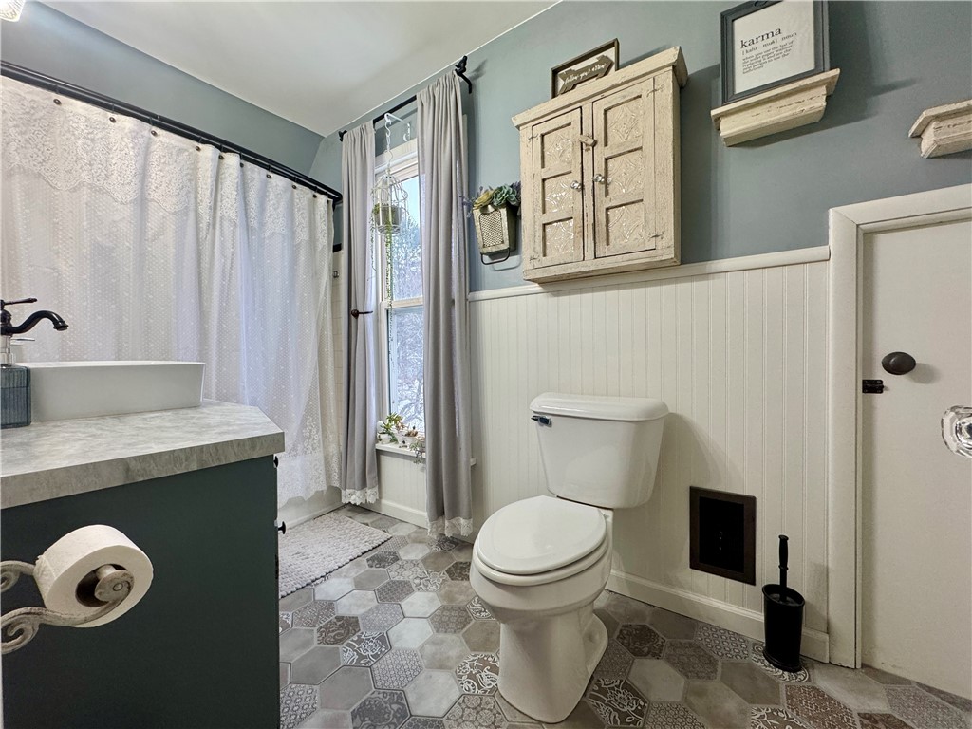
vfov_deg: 85.7
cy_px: 364
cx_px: 486
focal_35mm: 14
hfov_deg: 102.1
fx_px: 393
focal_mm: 2.22
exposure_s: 1/120
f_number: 2.2
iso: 200
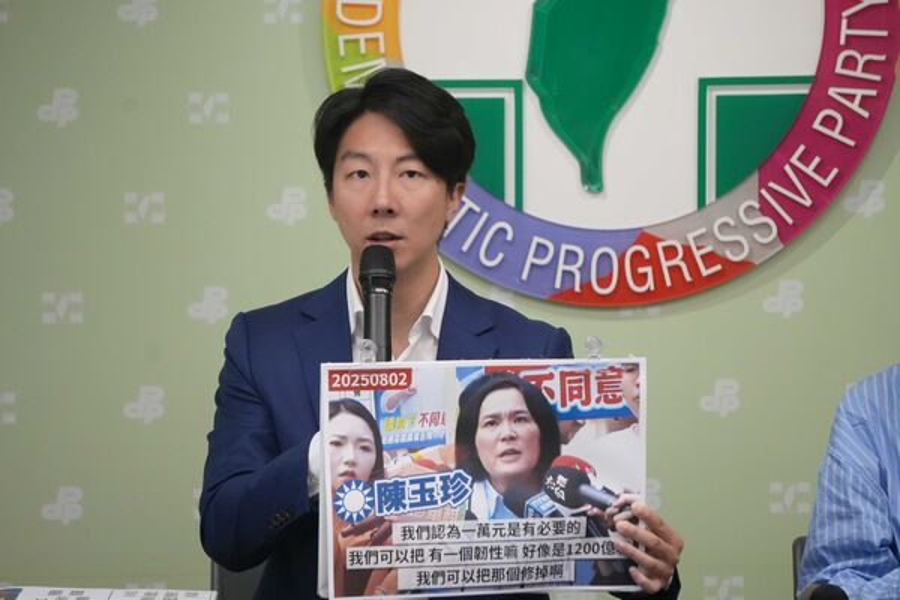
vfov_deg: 5.4
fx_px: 6375
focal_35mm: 255
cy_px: 300
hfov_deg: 8.1
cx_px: 450
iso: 3200
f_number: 6.3
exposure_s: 1/320
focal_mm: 170
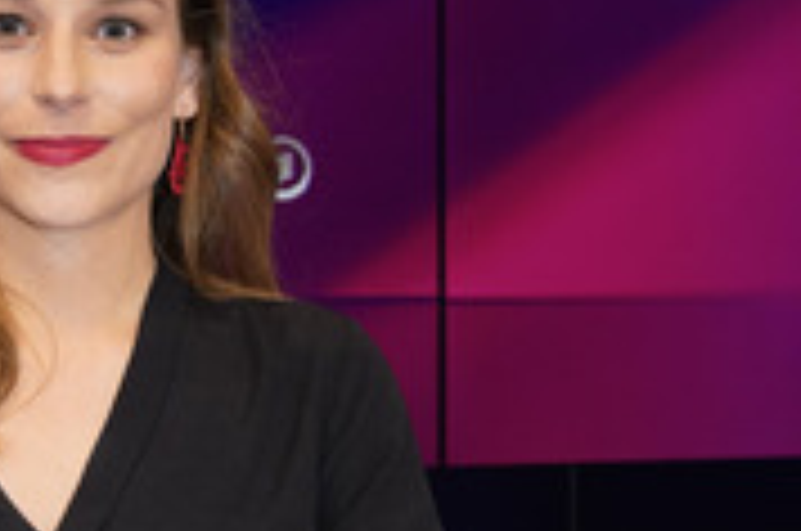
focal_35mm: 94
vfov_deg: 14.5
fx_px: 2088
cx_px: 88
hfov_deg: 21.3
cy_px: 374
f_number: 5.6
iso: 2000
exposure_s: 1/160
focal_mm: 37
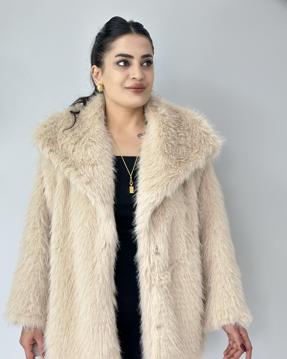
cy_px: 193
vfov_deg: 32.5
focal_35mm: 58
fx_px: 616
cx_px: 134
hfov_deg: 26.2
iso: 125
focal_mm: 6.86
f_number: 1.78
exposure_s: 1/100
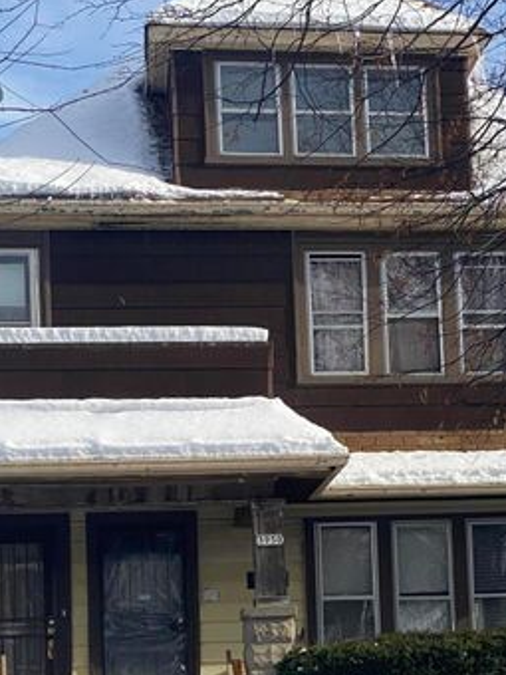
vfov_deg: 19.2
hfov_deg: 14.5
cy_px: 464
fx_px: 1988
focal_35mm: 102
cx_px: 367
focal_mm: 6
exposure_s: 1/1332
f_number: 2
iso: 20
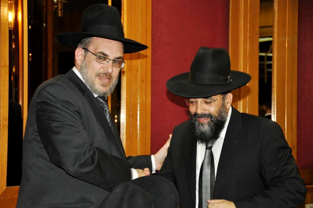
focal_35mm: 93
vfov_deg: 14.7
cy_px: 104
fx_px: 808
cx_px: 156
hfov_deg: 21.9
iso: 800
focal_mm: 62
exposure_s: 1/60
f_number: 4.8
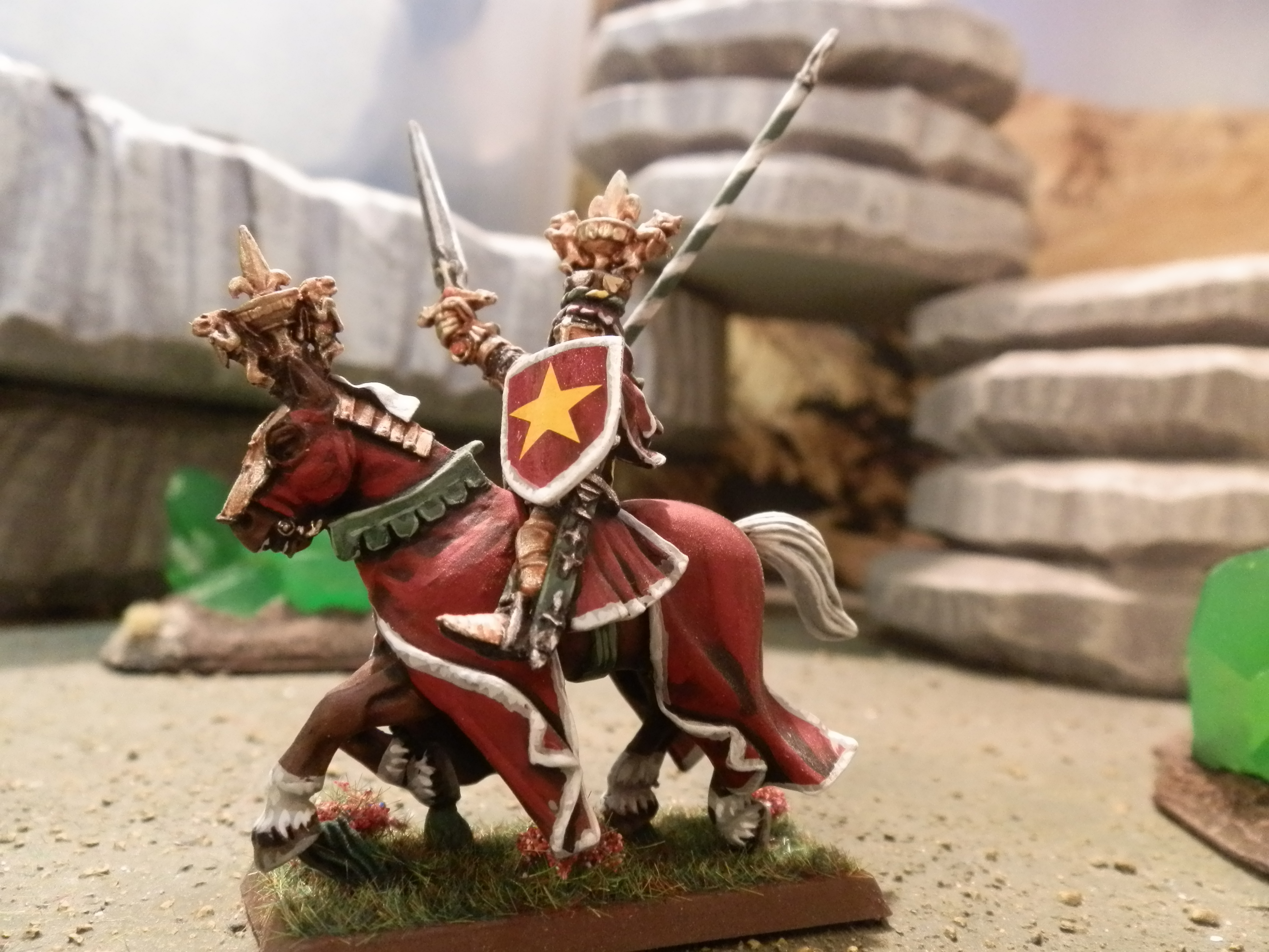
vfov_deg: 49.7
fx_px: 1026
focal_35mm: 28
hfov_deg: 63.4
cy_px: 476
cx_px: 634
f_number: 3.1
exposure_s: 1/50
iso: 400
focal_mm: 5
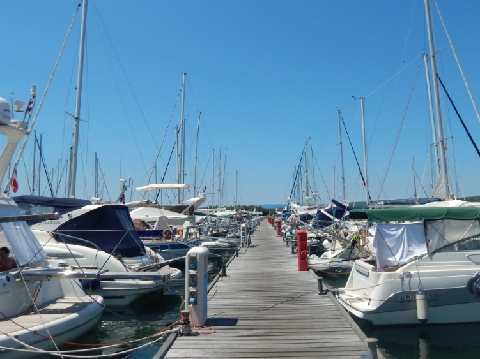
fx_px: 416
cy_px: 154
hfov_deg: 59.8
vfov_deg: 46.6
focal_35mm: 30
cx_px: 270
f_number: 6
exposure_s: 1/800
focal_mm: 4
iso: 125
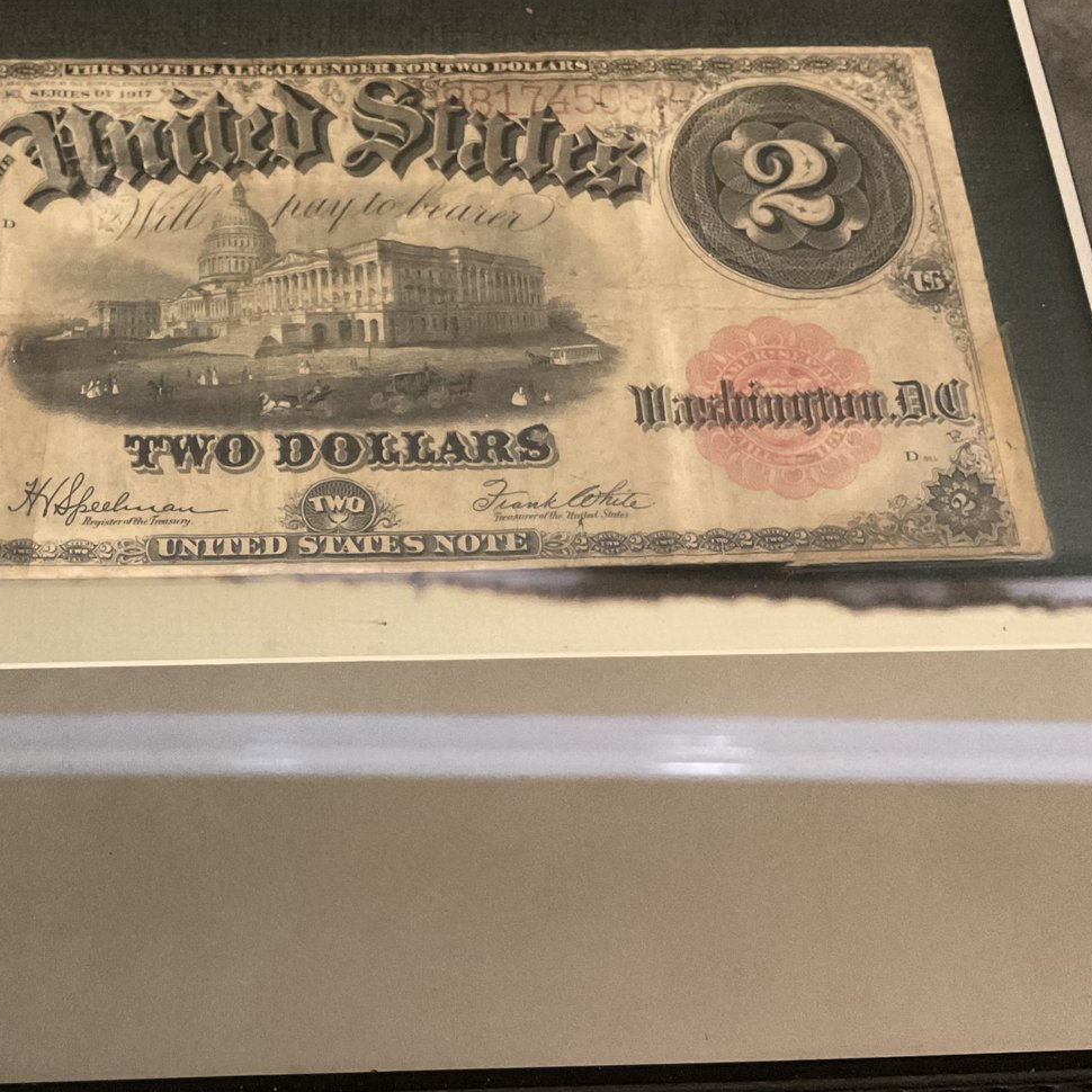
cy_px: 579
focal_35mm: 40
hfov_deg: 41.0
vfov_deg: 41.8
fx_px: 1428
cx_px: 311
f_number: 1.8
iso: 400
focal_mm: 3
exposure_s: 1/30
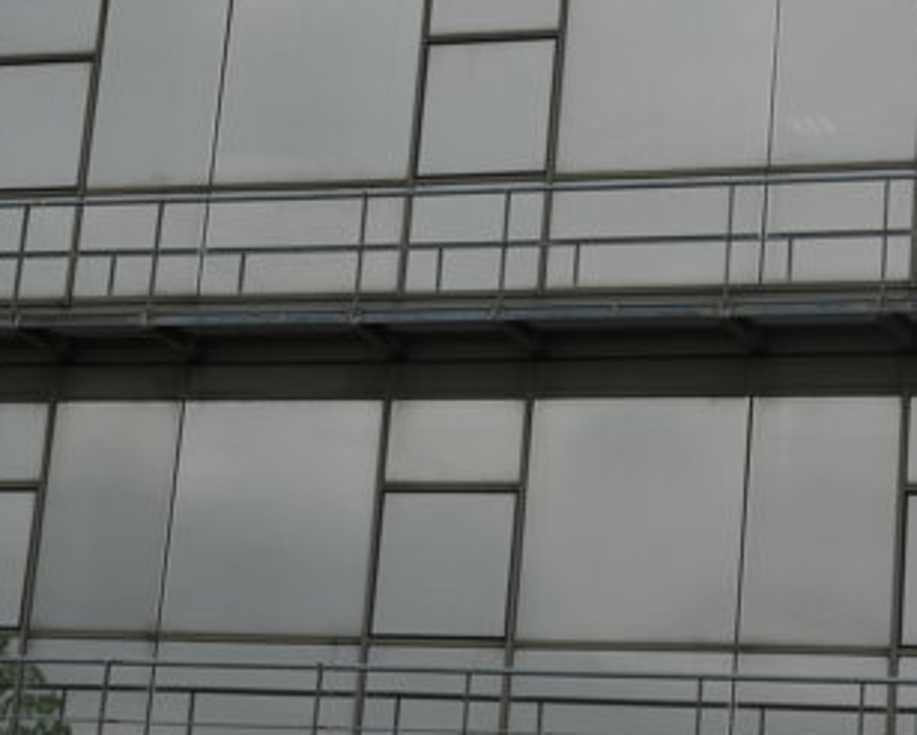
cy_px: 146
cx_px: 556
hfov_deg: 16.3
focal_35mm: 118
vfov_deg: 13.0
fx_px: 3205
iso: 250
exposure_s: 1/350
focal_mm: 56
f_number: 9.5
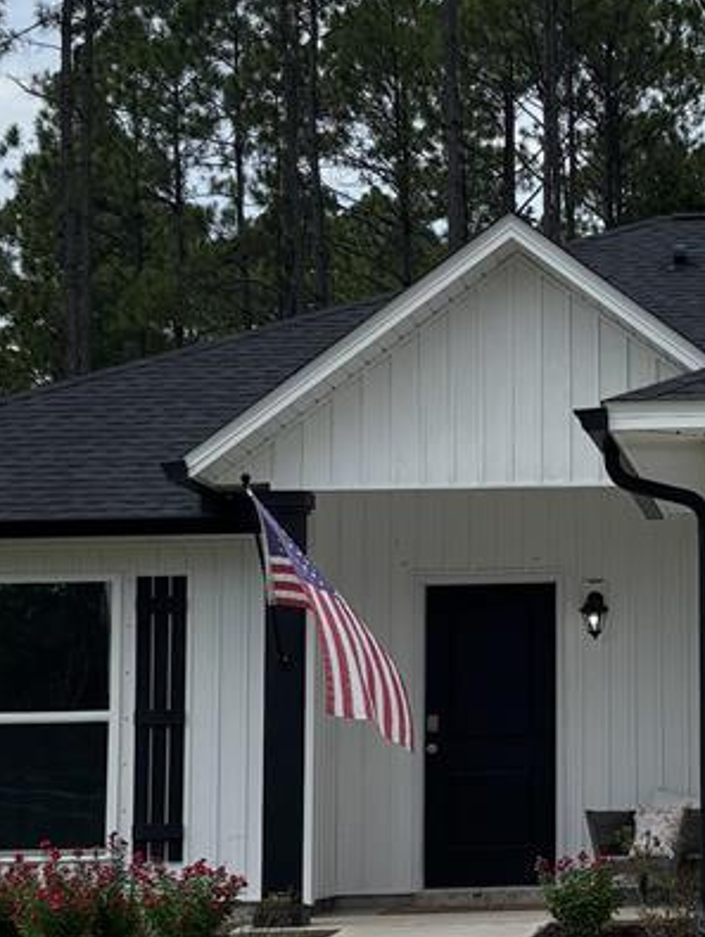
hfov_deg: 14.3
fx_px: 2738
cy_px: 444
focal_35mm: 101
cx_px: 828
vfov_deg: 19.4
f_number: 1.6
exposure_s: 1/2933
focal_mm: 5.96
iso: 50
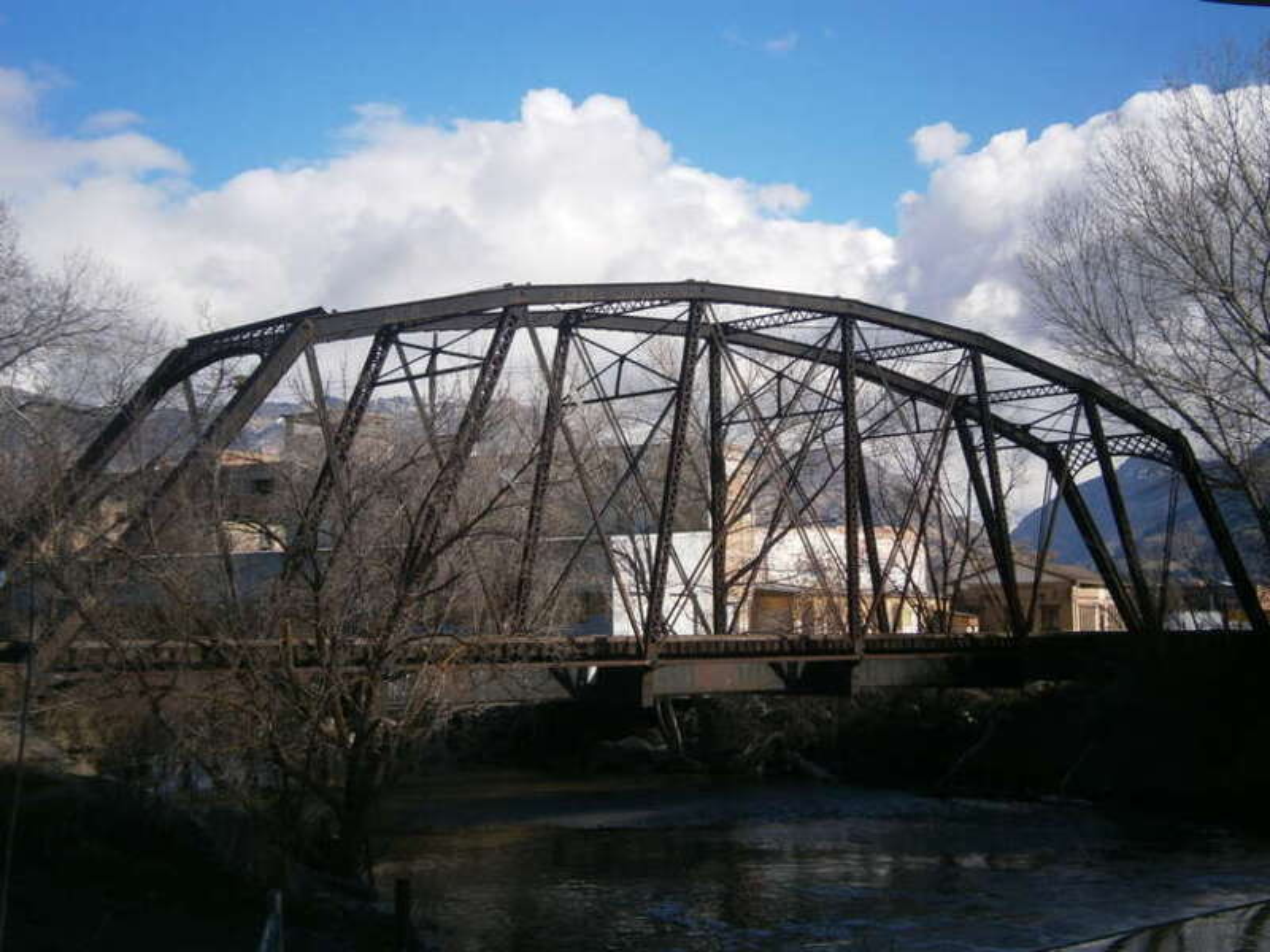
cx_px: 635
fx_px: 1724
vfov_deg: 30.9
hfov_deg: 40.4
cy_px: 476
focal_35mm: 47
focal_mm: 8.3
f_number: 3.4
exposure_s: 1/800
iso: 80
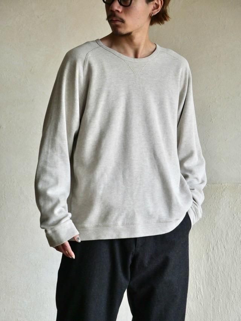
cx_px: 120
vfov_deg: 19.6
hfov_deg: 14.8
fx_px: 928
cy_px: 160
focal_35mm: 100
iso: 1000
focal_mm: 50
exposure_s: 1/125
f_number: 3.9
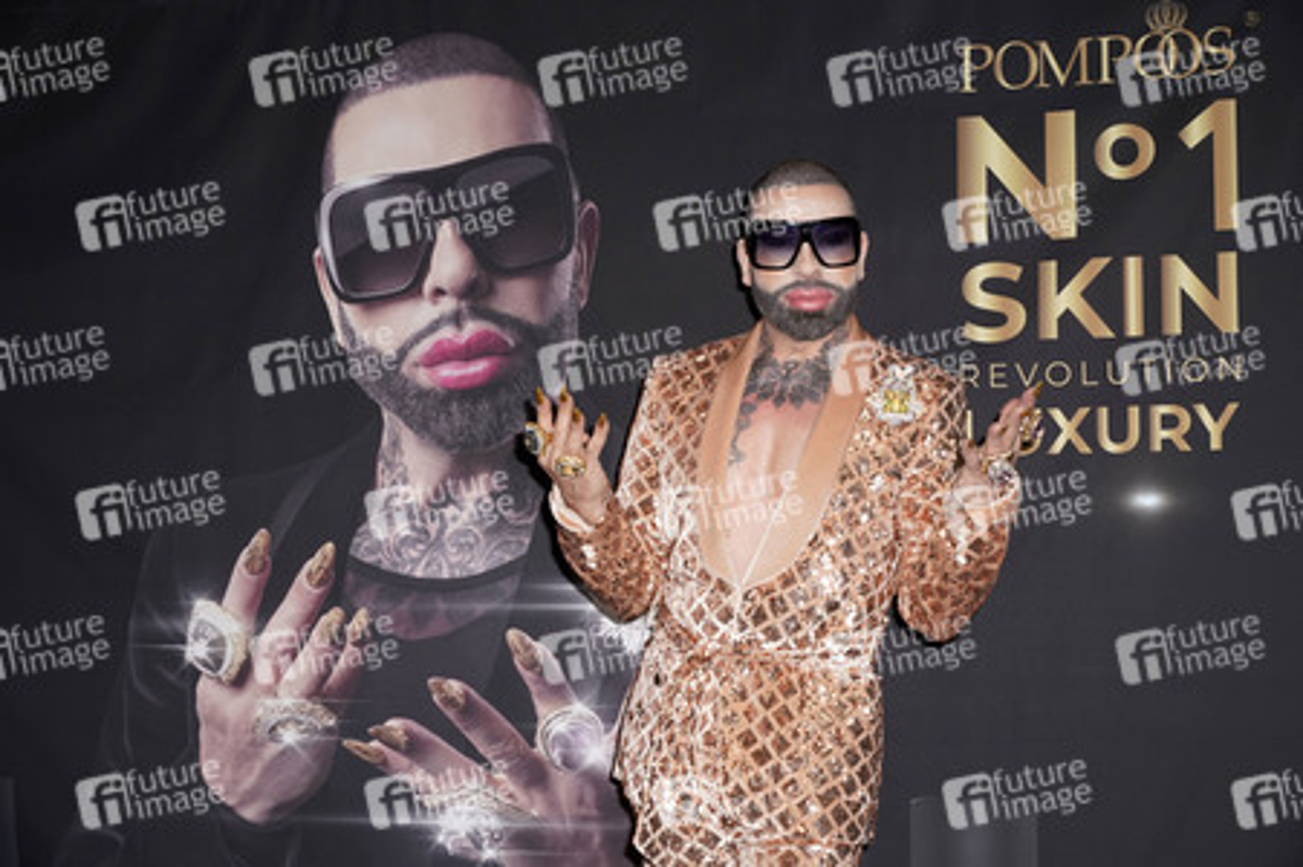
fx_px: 2170
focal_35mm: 60
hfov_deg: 33.4
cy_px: 434
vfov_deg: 22.6
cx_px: 652
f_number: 8
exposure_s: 1/250
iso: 640
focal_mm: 60
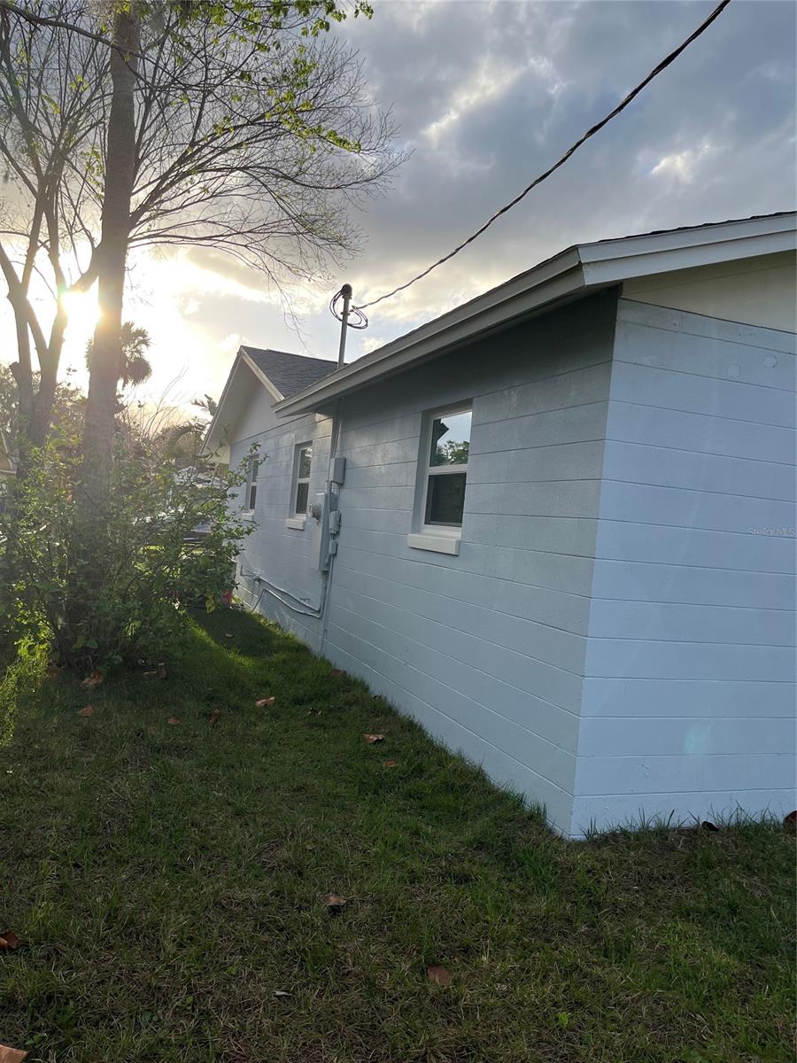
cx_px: 398
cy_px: 532
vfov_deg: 67.3
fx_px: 798
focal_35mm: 26
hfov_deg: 53.1
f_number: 1.6
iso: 50
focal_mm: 5.1
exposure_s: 1/1600
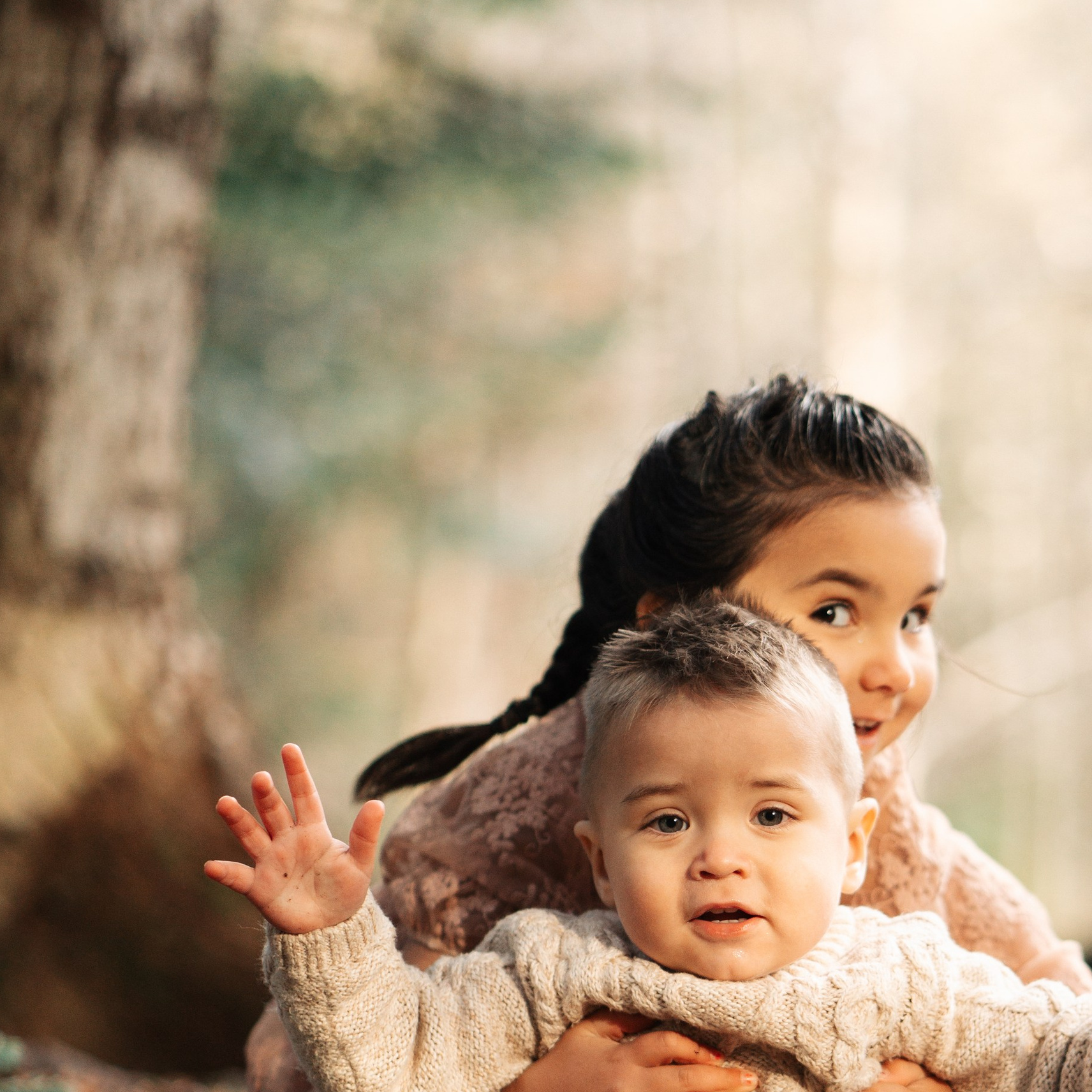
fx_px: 5782
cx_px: 744
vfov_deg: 10.8
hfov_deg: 10.8
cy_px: 879
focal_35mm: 162
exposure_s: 1/250
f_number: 1.8
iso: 1000
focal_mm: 85
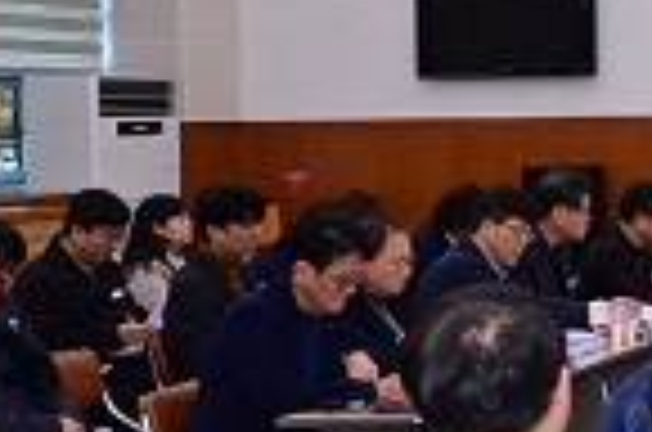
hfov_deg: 15.4
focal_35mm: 106
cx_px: 1304
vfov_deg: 12.8
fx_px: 1916
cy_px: 140
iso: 2000
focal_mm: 24
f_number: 4
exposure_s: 1/160
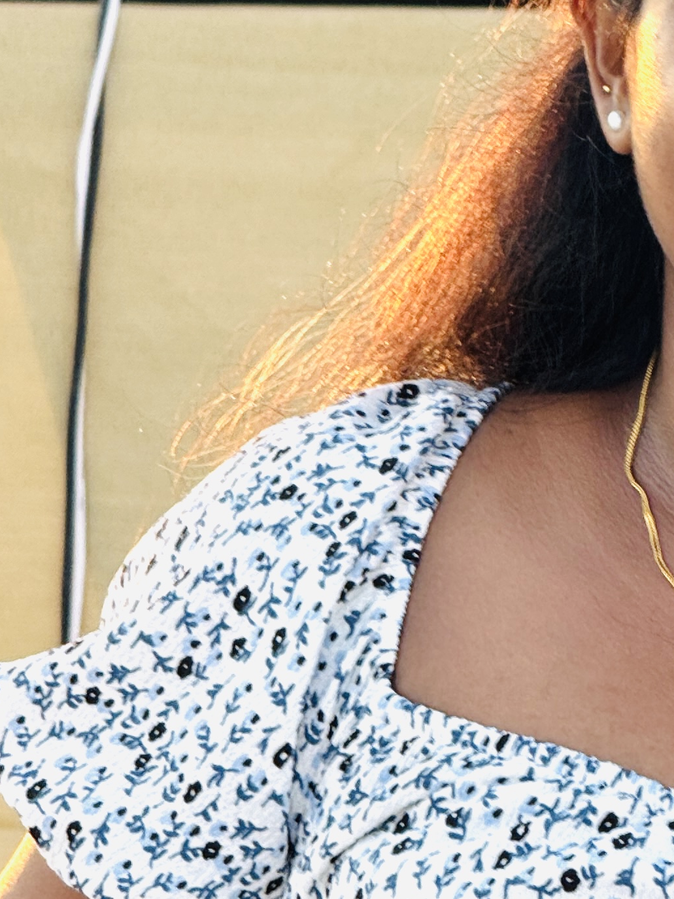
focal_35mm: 352
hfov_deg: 4.2
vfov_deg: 5.6
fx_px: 9140
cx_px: 751
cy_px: 428
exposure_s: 1/106
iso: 50
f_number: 2.8
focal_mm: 15.66
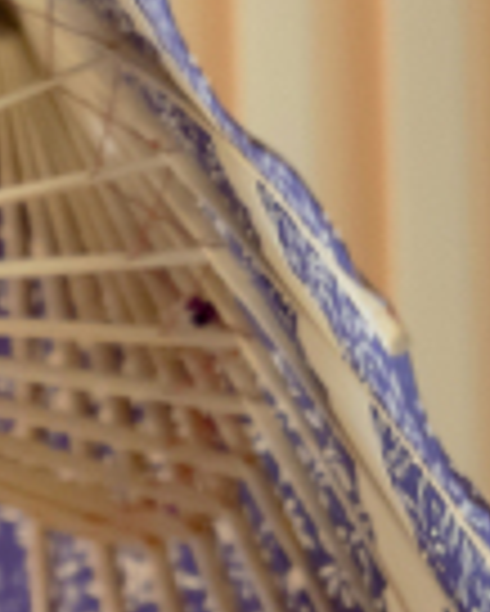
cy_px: 389
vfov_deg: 5.0
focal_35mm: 387
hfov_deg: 3.9
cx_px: -1088
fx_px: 7008
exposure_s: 1/125
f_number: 2.8
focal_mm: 70
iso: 1600
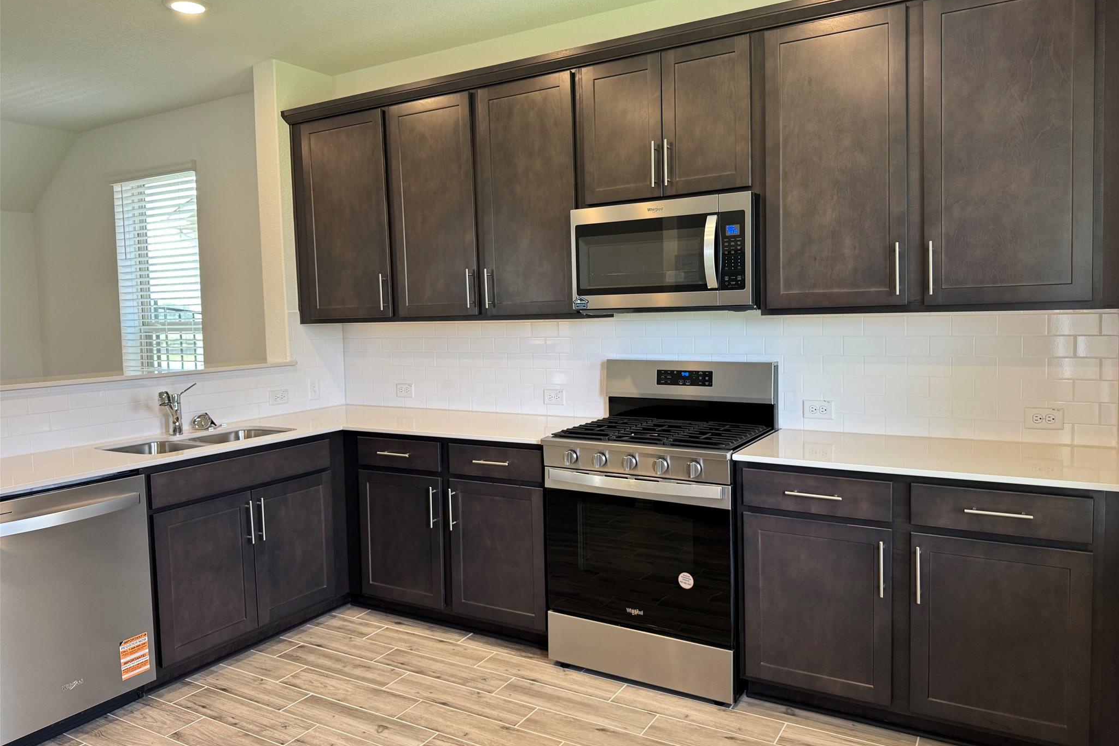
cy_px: 362
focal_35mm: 25
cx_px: 560
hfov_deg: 71.5
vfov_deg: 51.3
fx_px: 777
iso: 160
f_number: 1.78
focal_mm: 6.76
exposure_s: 1/120
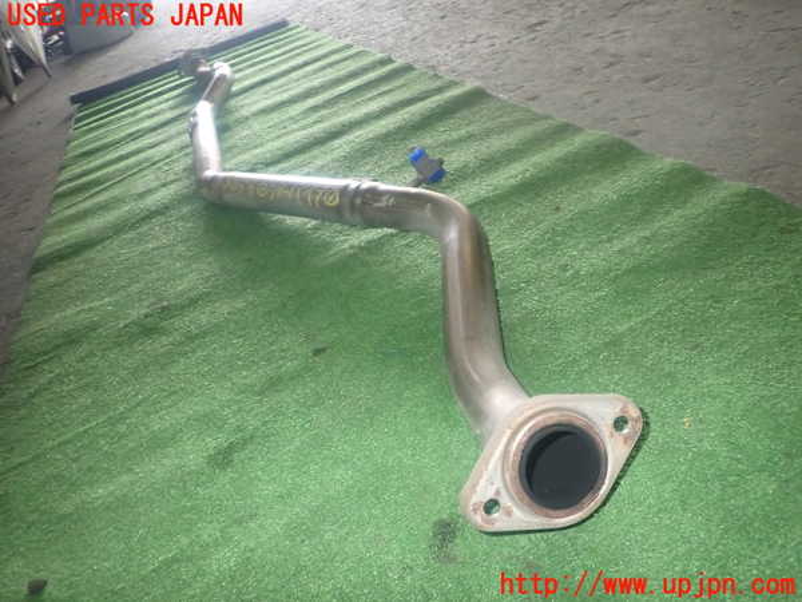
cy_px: 301
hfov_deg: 69.4
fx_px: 579
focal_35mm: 25
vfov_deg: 54.9
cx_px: 401
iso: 500
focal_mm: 4.5
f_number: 5.6
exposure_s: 1/30
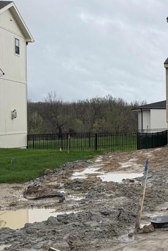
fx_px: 434
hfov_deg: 18.0
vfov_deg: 32.4
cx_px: 293
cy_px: 129
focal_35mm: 62
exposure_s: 1/4673
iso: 100
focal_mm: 6.76
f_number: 1.78
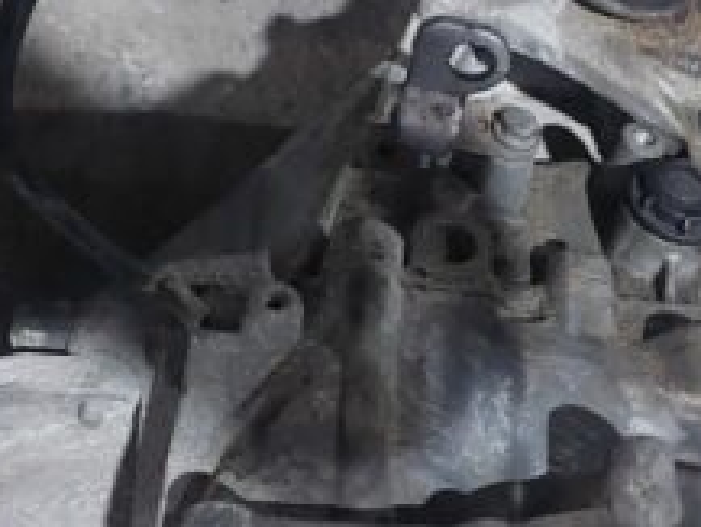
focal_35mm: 69
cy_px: 482
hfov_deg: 27.5
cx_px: 569
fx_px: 1398
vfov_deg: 20.9
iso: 800
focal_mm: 5.23
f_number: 1.8
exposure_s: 1/25
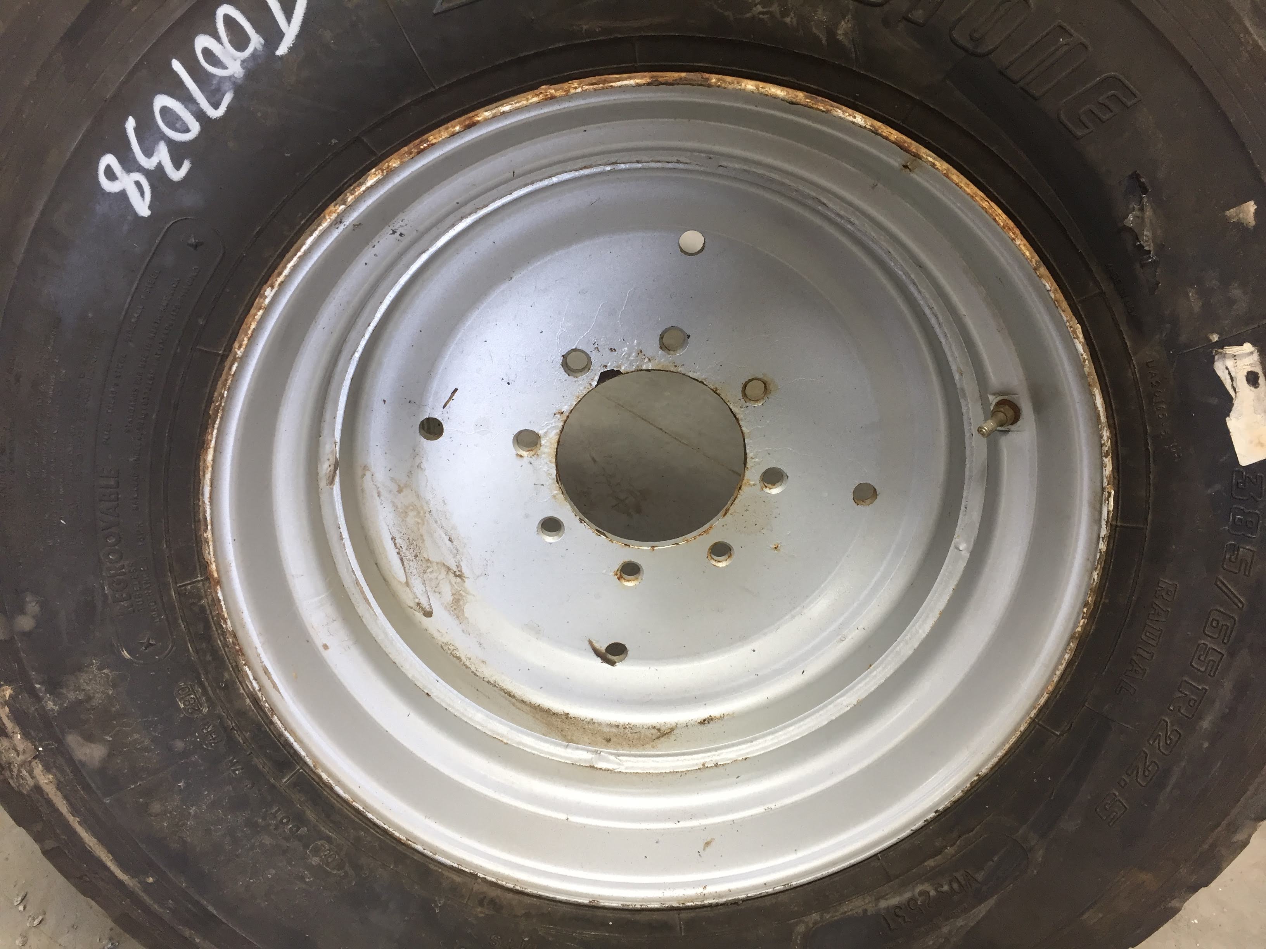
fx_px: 1061
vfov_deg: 48.2
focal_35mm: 29
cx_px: 633
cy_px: 474
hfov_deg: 61.7
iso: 40
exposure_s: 1/40
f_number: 2.2
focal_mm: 4.15
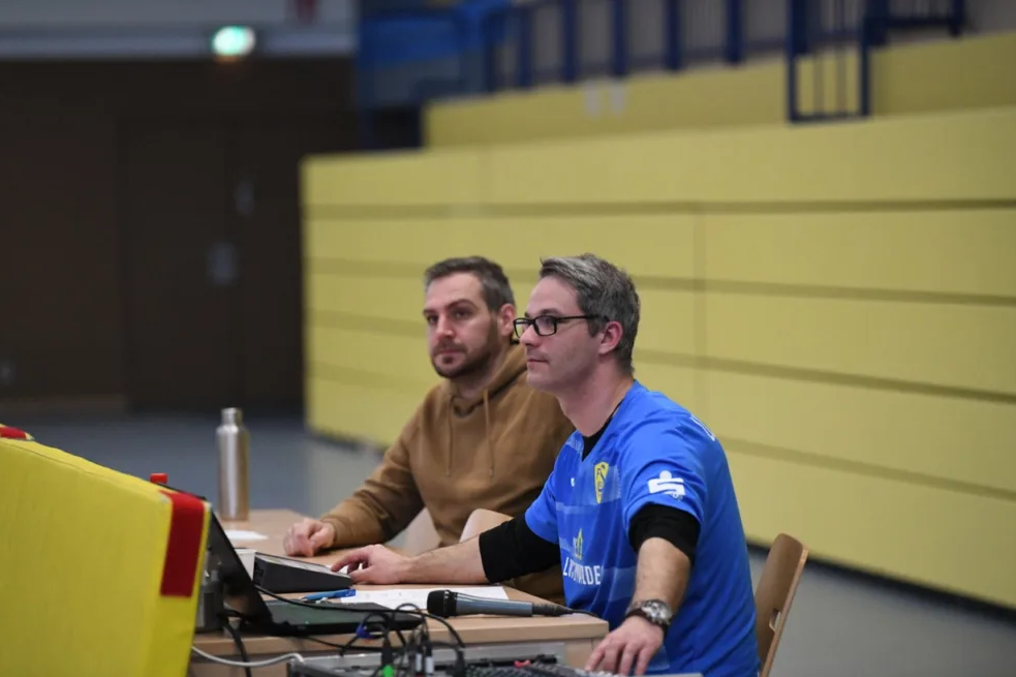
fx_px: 4261
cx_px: 493
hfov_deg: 13.6
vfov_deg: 9.1
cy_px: 351
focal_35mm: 151
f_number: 2.8
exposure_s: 1/1250
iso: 8000
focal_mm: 145
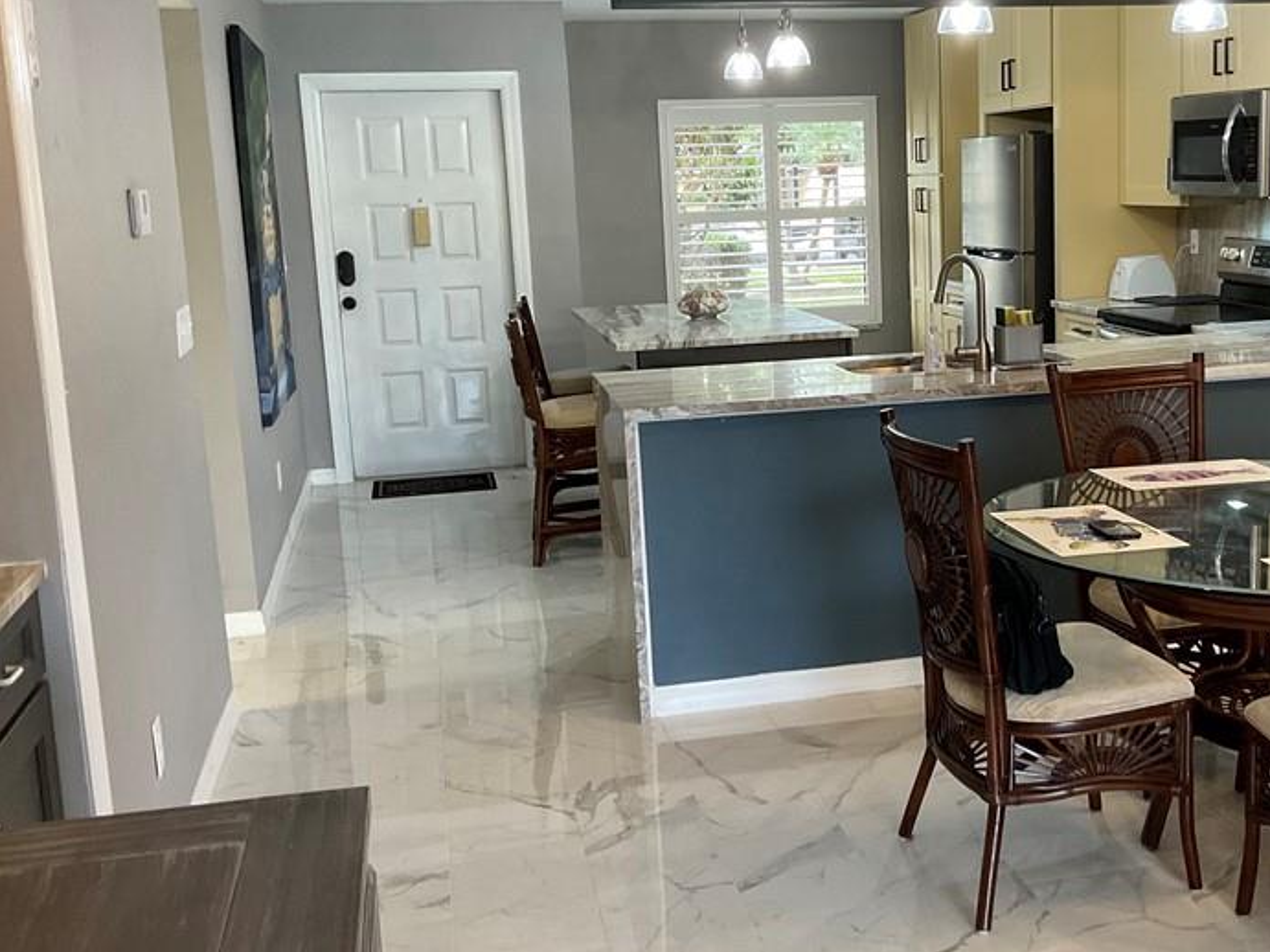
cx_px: 822
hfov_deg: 43.4
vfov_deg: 33.6
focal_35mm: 43
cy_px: 437
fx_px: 1577
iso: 100
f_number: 1.8
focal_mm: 3
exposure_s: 1/60
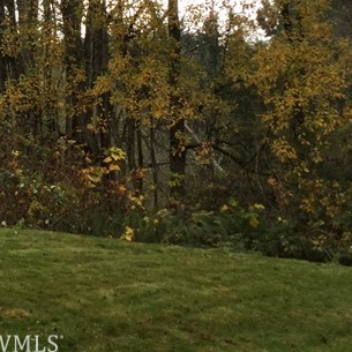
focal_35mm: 92
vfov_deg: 18.0
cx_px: -1
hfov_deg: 18.4
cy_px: -61
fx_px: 1058
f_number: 2.4
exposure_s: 1/120
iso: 25
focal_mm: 3.3
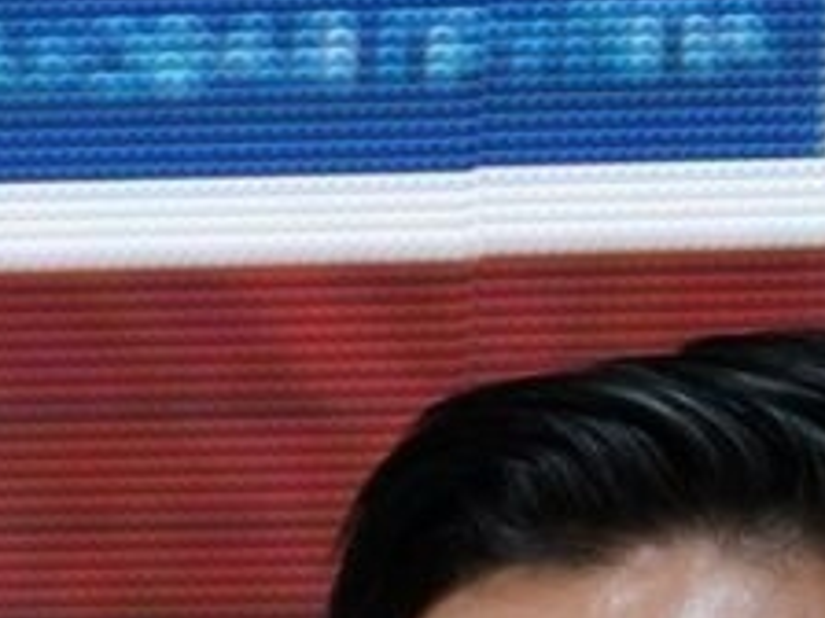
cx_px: -656
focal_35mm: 1535
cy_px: 1692
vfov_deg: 1.0
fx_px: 36584
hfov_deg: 1.3
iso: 320
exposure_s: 1/250
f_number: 2.8
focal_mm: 133
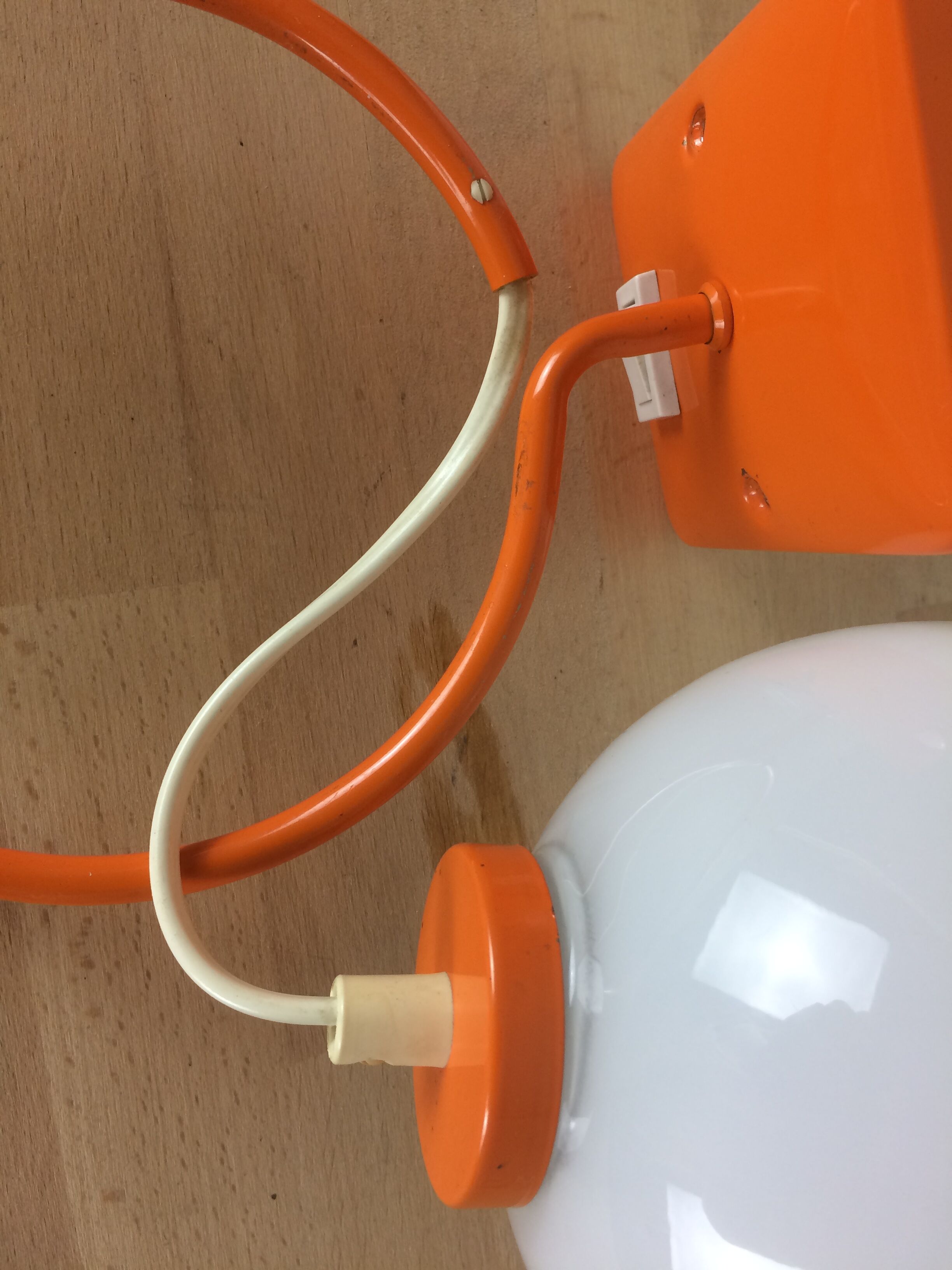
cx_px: 476
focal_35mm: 29
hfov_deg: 48.2
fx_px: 1063
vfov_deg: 61.7
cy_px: 635
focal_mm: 4.15
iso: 50
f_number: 2.2
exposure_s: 1/50
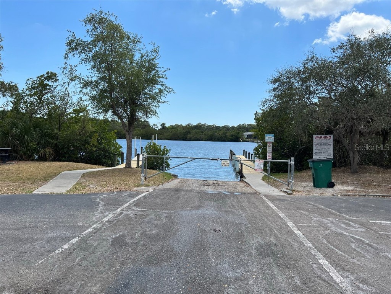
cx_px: 196
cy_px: 147
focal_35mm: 26
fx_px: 294
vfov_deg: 53.1
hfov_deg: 67.3
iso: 50
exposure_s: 1/5076
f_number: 1.5
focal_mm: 5.7
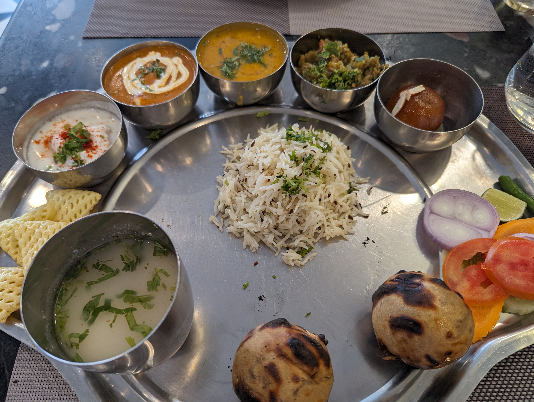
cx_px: 267
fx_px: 371
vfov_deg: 56.9
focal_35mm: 24
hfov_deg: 71.5
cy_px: 201
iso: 72
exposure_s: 1/50
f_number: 1.85
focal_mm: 6.81
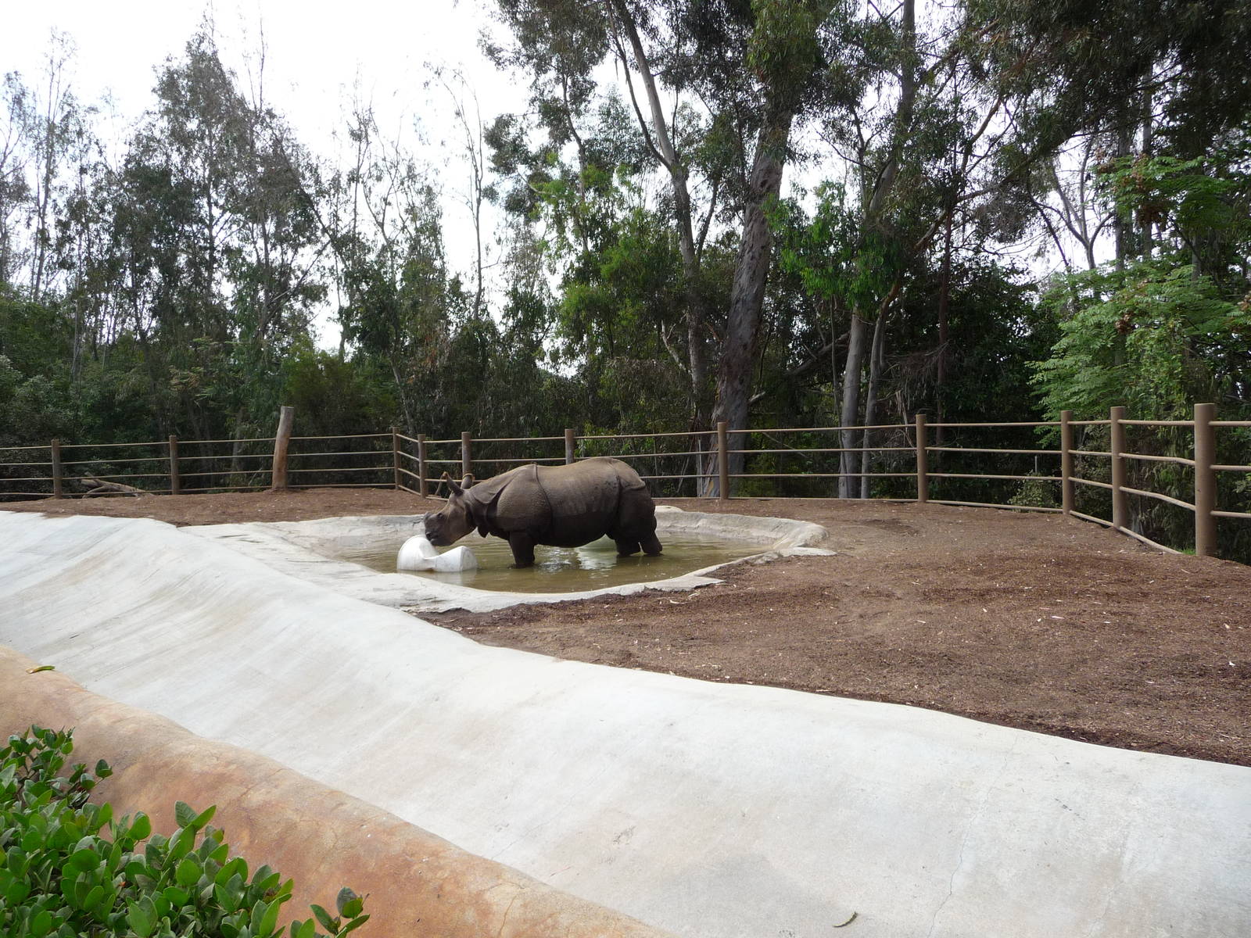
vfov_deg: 49.7
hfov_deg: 63.4
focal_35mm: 28
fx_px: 1012
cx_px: 626
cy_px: 469
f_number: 3.3
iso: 125
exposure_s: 1/500
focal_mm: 4.7
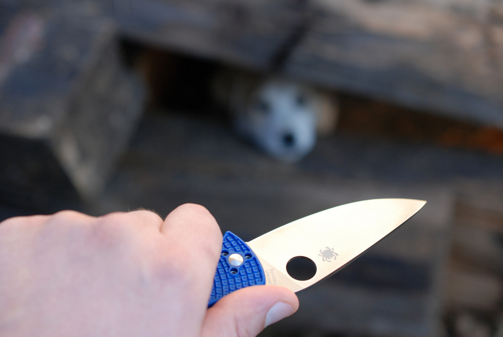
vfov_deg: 22.7
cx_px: 252
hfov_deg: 33.4
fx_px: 839
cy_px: 168
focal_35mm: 60
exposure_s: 1/250
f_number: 4.5
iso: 400
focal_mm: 40
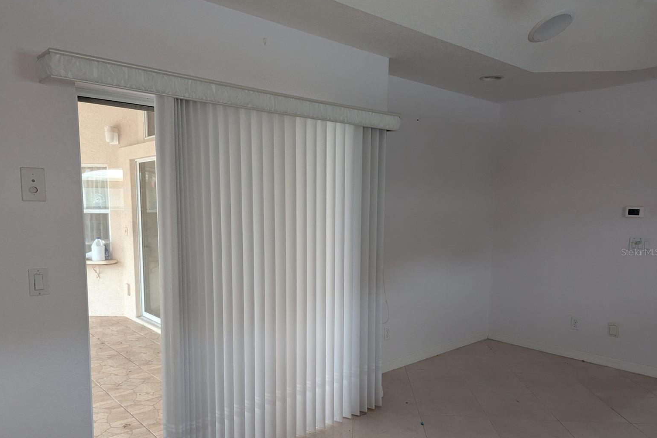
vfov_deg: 49.4
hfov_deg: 69.4
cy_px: 252
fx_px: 475
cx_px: 320
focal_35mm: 26
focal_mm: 6.81
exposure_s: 1/124
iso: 988
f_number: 1.85
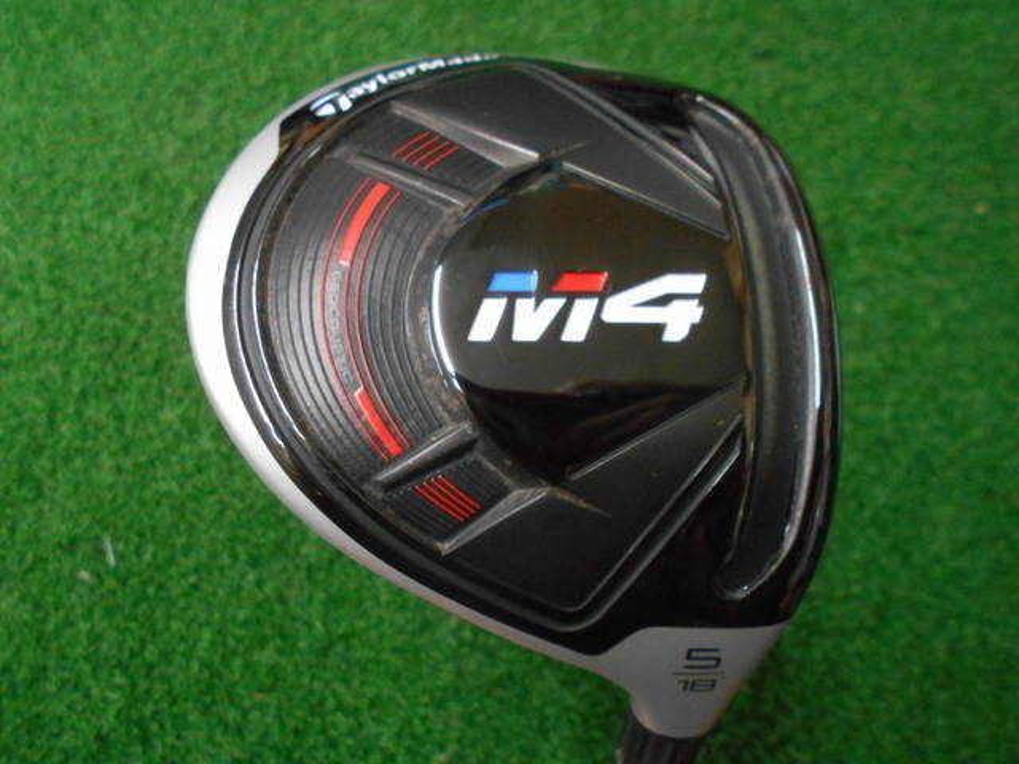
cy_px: 382
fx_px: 765
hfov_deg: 67.3
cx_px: 510
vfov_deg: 53.1
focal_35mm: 26
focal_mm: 4.6
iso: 800
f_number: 3.2
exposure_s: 1/60
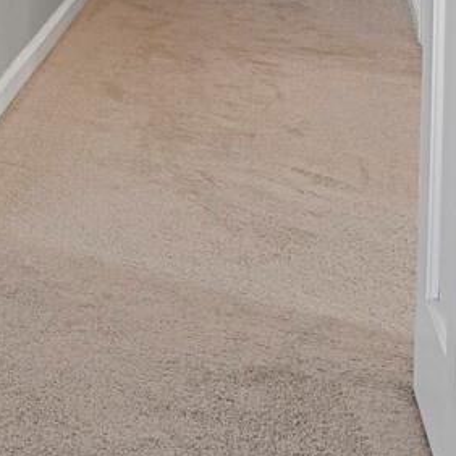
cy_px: -307
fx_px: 1222
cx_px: -809
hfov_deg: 12.5
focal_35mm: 82
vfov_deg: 17.9
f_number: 8
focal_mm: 17
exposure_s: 1.6
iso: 250
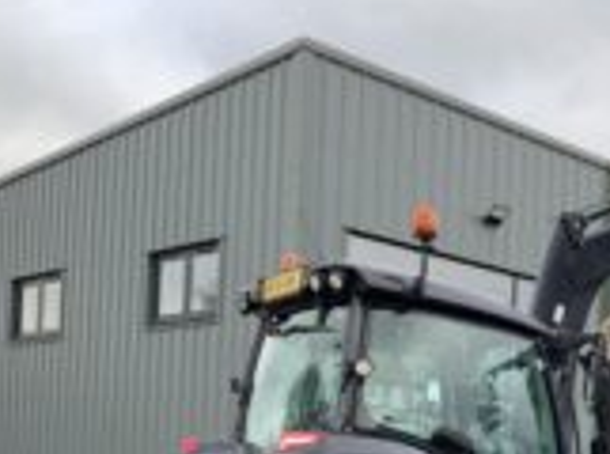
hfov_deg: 28.2
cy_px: 488
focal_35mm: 65
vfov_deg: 21.4
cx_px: 599
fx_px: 1143
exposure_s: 1/144
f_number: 1.8
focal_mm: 3
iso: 16
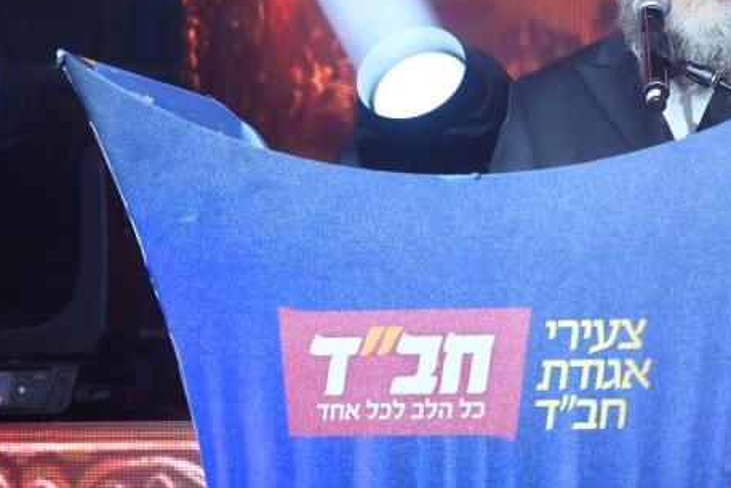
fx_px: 5464
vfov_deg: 5.1
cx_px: 661
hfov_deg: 7.6
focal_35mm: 269
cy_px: 118
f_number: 4
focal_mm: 120
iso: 200
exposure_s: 1/250
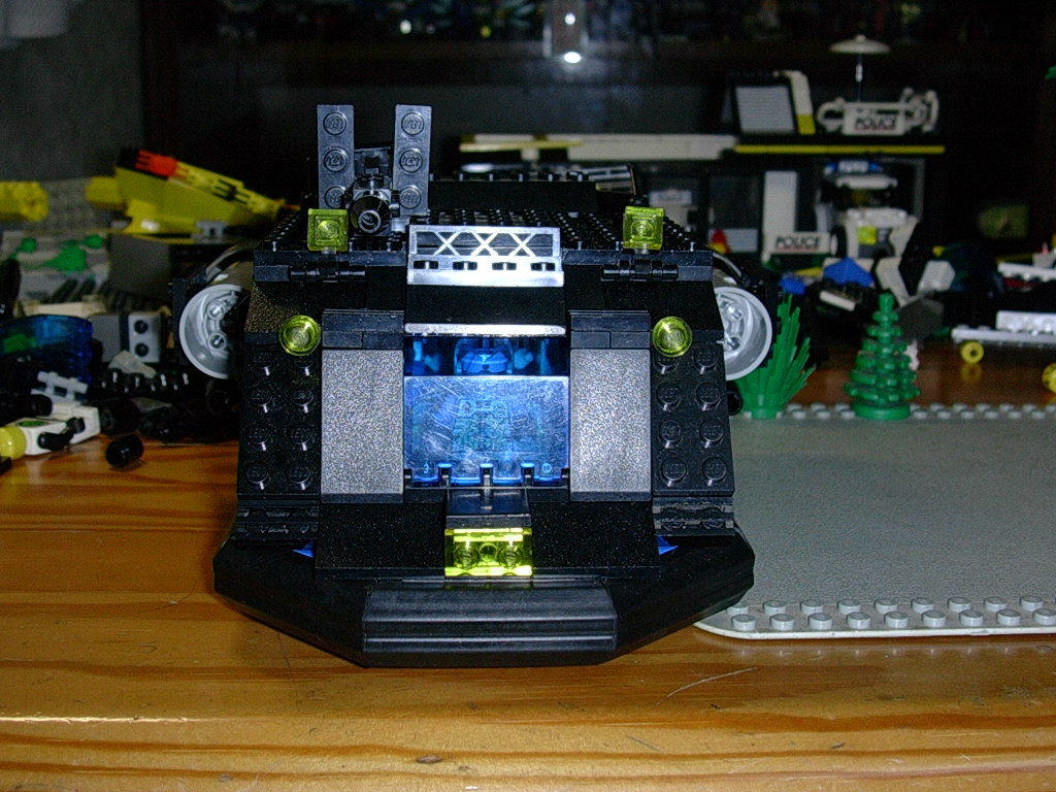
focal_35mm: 48
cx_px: 528
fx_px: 1464
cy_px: 396
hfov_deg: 39.7
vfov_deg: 30.3
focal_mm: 7.3
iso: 70
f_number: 3
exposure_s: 1/64
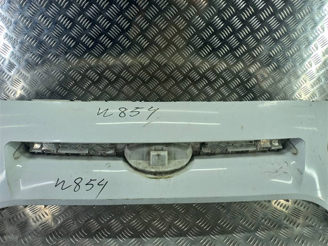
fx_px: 237
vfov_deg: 54.9
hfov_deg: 69.4
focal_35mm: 25
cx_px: 164
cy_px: 123
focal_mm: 4.6
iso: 32
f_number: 1.8
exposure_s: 1/50
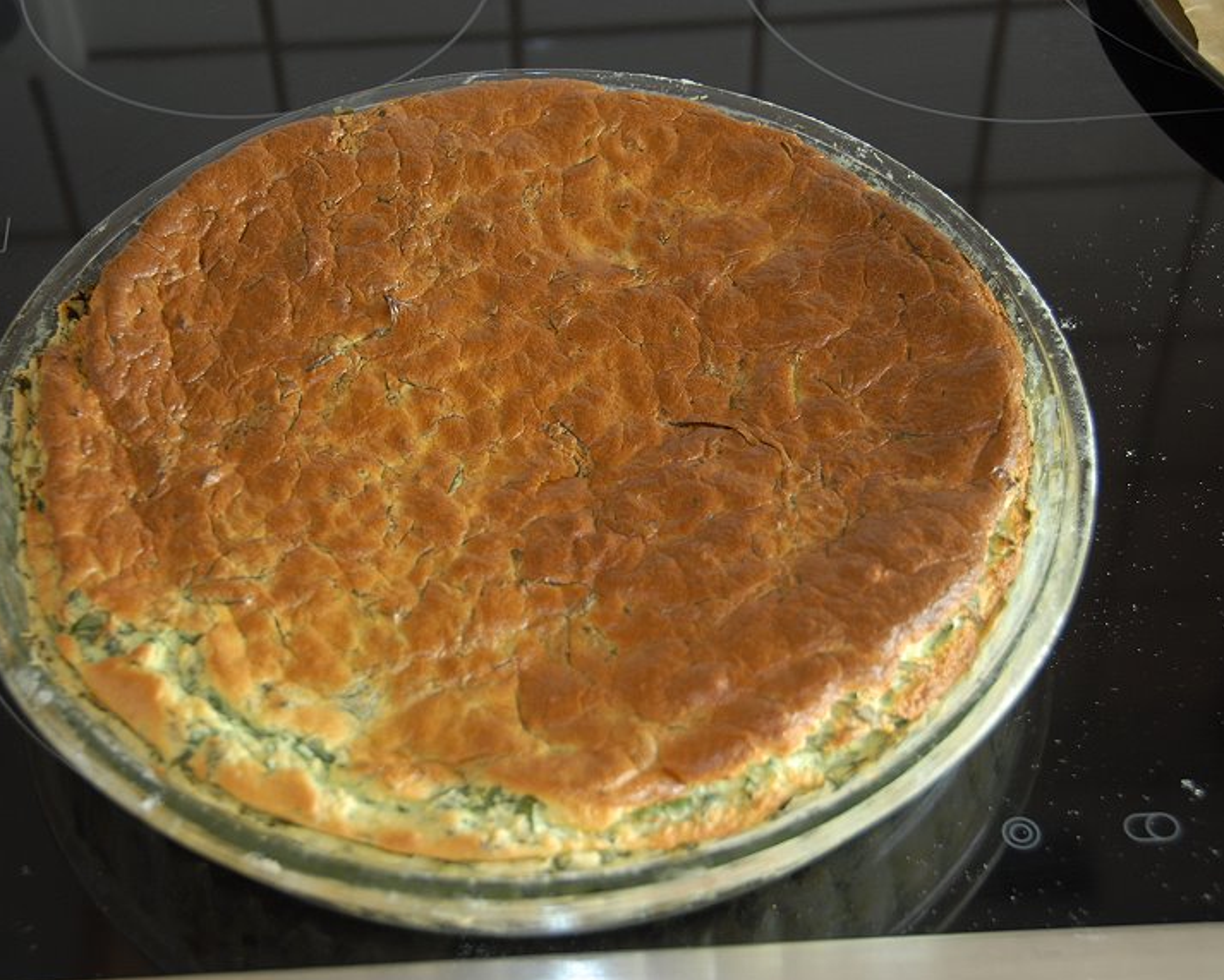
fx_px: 2464
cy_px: 493
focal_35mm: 68
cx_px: 518
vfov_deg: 22.5
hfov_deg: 27.9
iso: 200
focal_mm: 40
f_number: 4.5
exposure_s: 1/20
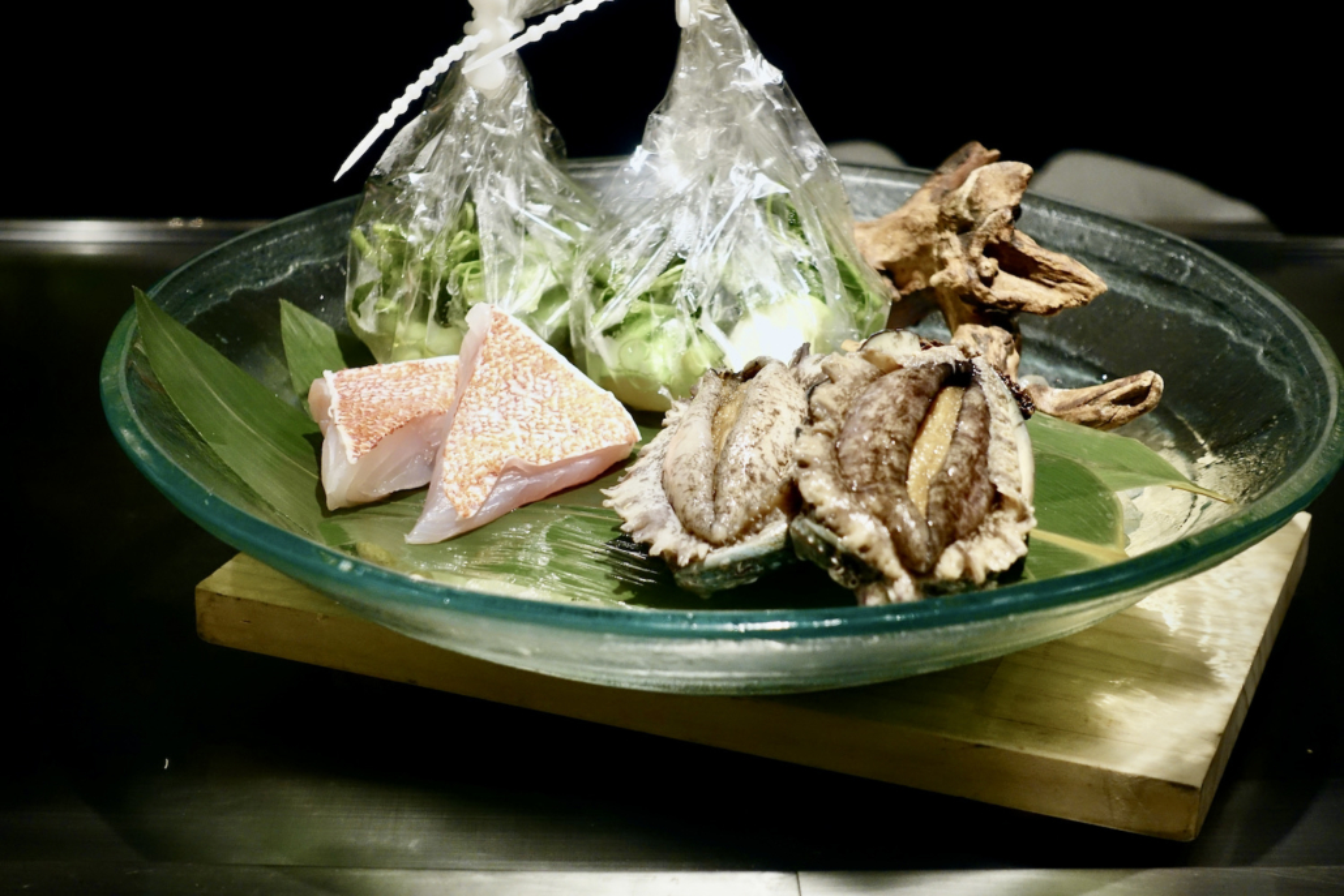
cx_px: 672
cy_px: 448
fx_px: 2614
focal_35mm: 70
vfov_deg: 19.5
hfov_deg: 28.8
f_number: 2.8
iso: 800
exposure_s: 1/60
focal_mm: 25.7
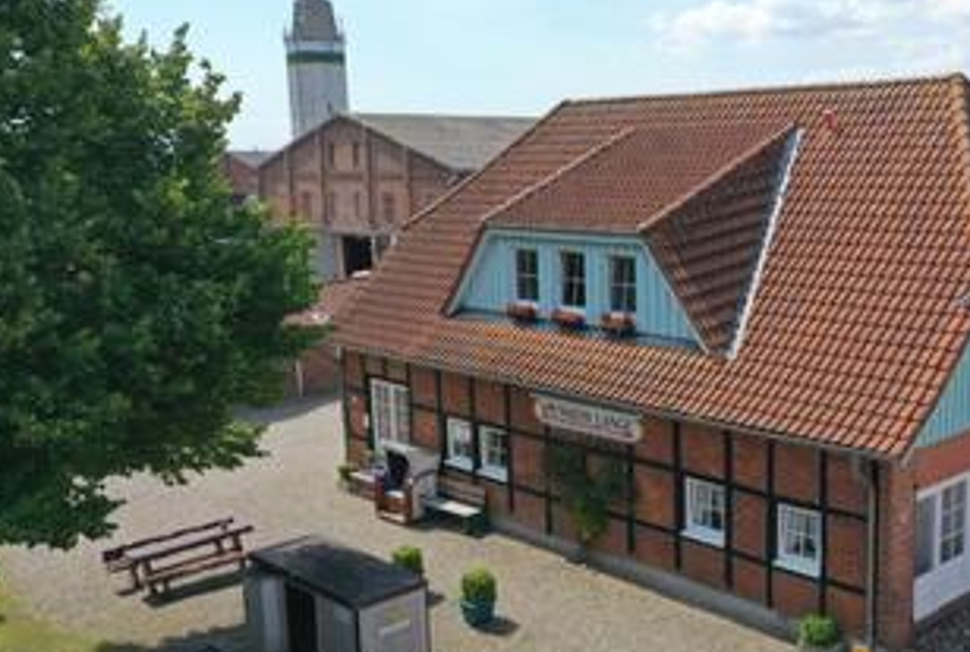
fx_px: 1080
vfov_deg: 33.6
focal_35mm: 40
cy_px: 357
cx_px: 674
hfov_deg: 47.3
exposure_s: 1/400
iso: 100
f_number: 5.6
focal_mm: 10.26
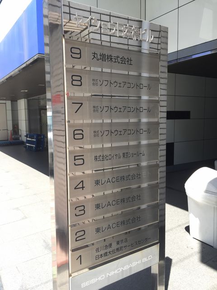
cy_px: 145
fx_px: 242
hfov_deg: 48.2
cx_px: 108
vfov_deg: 61.7
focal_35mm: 29
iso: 32
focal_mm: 4.15
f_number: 2.2
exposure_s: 1/253
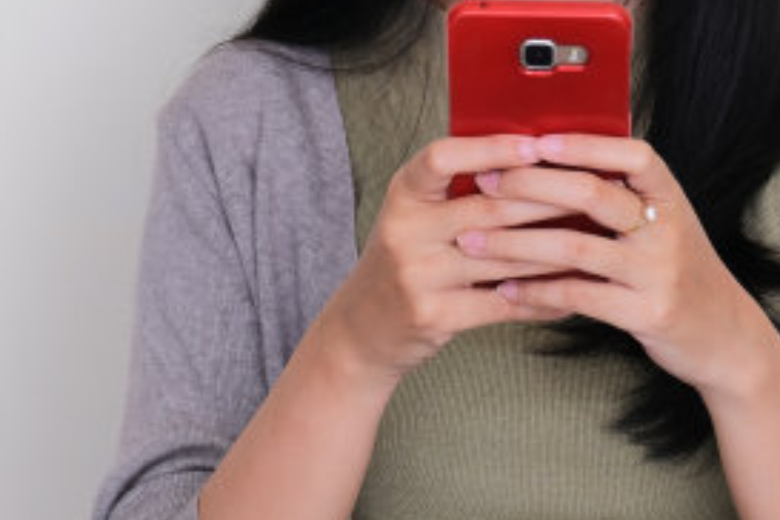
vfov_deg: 7.3
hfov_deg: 11.0
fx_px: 4030
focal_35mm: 186
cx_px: 651
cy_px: -49
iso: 200
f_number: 7.1
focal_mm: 55
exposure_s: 1/100
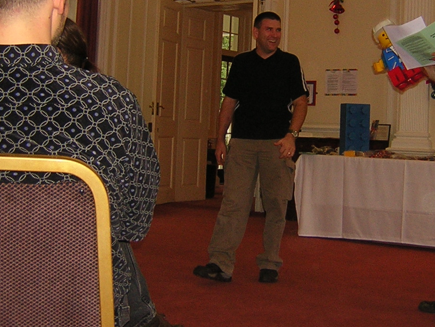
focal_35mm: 63
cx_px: 294
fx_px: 792
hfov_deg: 30.5
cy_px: 72
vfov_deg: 23.0
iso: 216
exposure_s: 1/60.1
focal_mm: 4.7
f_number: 2.6
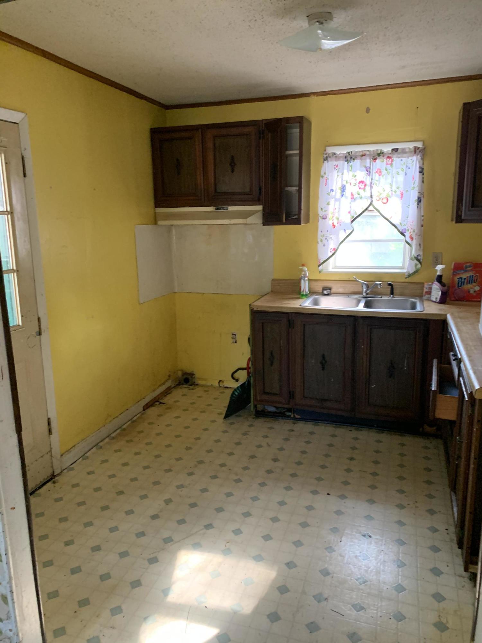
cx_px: 241
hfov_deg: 53.1
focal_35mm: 26
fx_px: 483
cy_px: 322
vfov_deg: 67.3
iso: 400
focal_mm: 4.25
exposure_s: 1/60
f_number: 1.8
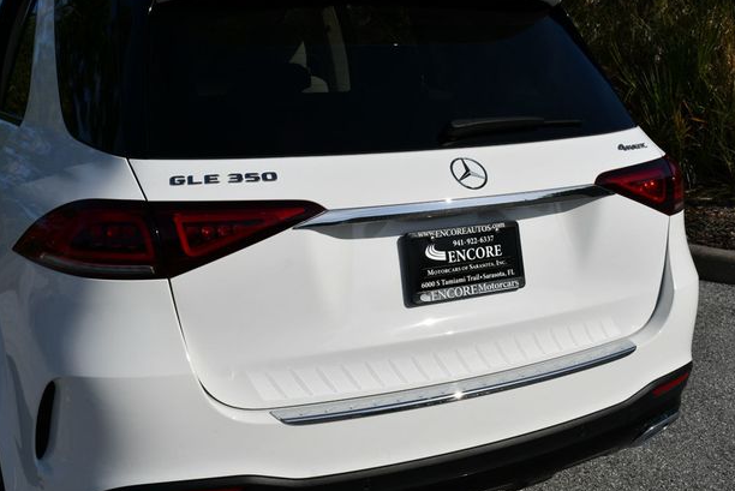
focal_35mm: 46
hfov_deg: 42.7
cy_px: 244
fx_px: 940
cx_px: 361
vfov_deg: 29.3
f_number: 11
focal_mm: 22
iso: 100
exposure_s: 1/500
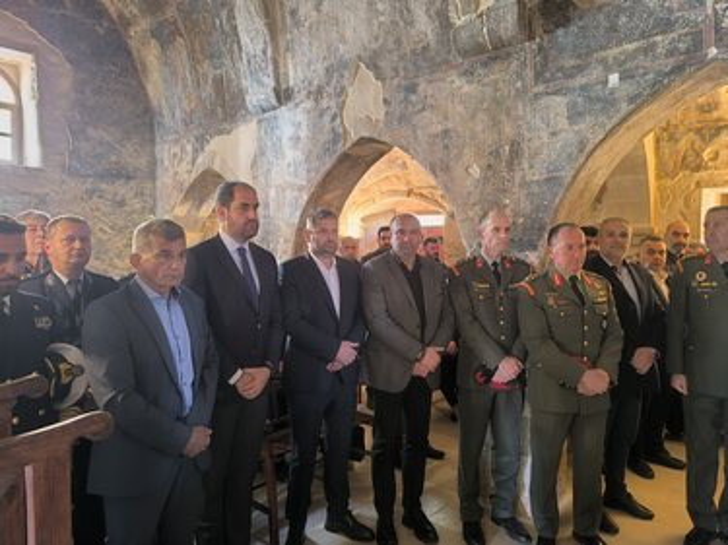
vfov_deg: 58.9
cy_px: 272
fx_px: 484
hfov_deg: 73.9
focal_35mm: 23
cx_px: 364
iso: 2500
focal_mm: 6.14
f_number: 1.65
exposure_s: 1/16.7
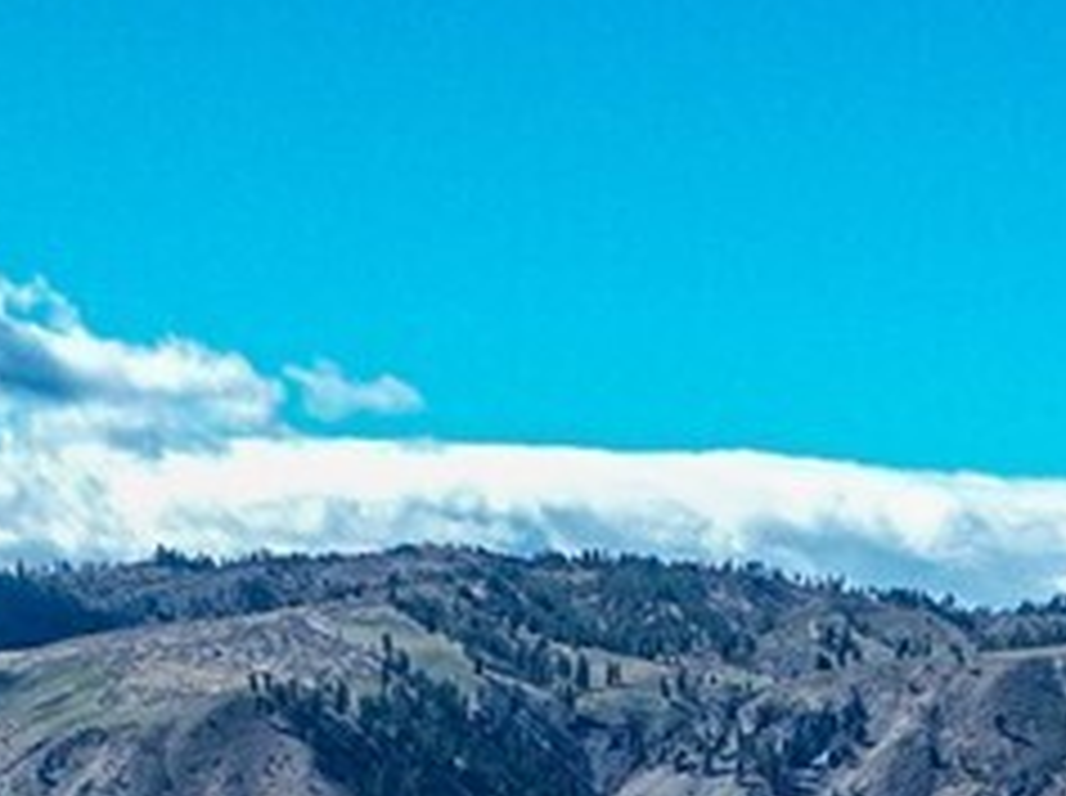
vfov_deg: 7.8
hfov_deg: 11.9
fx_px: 4981
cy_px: 2505
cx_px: 1367
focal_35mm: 162
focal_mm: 12.29
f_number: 2.8
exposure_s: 1/2000
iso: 130
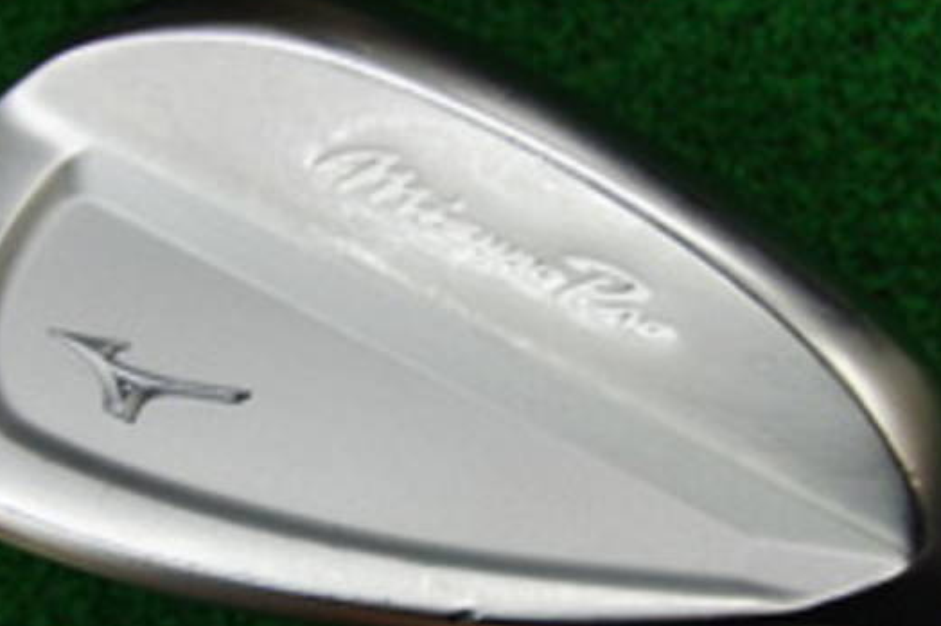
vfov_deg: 28.5
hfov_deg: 41.9
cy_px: 395
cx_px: 447
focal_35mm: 47
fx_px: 1228
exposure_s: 1/80
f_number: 3.6
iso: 250
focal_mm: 6.42
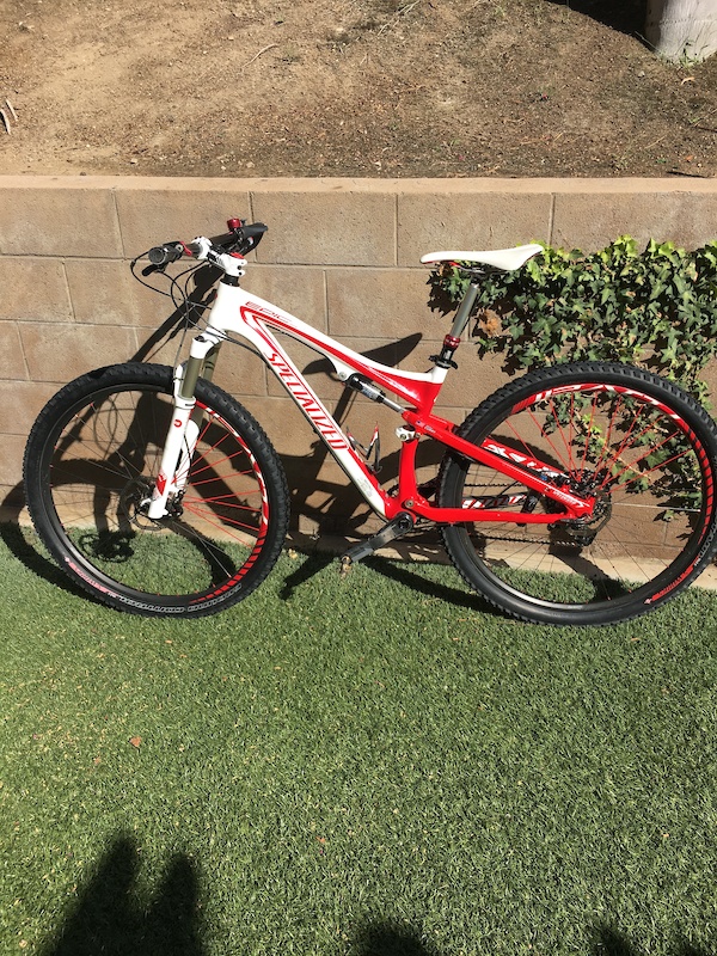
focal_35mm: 29
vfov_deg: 61.7
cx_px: 358
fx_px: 801
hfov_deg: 48.2
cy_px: 478
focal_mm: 4.15
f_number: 2.2
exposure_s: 1/1131
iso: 25
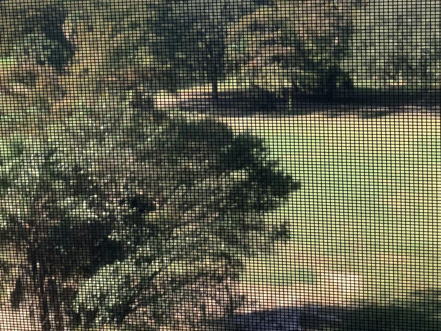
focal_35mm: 49
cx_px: 231
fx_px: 624
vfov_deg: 29.1
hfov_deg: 38.9
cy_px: 73
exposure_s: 1/463
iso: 25
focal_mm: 3.3
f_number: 2.4
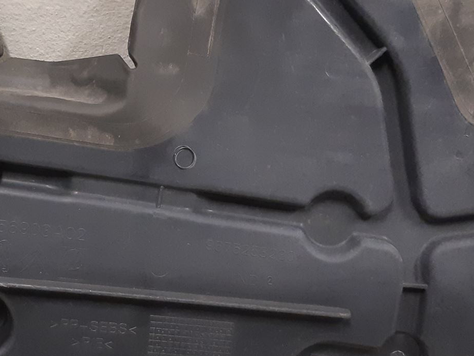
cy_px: 131
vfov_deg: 25.2
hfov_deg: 32.8
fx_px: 794
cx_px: 139
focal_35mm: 58
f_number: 1.7
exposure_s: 1/50
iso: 320
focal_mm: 3.93
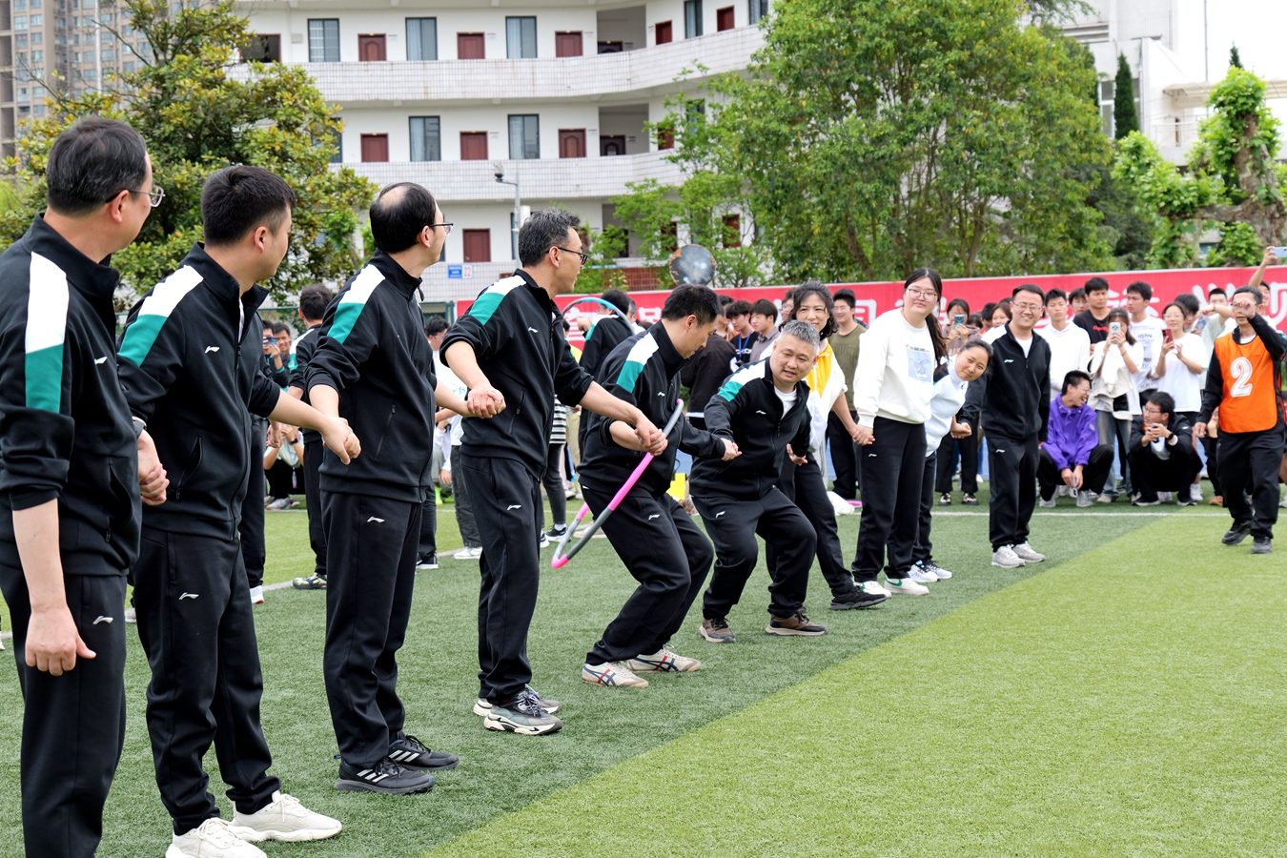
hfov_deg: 33.4
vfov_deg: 22.6
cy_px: 429
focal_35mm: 60
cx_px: 644
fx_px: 2145
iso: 200
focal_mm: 60
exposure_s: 1/640
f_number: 5.6
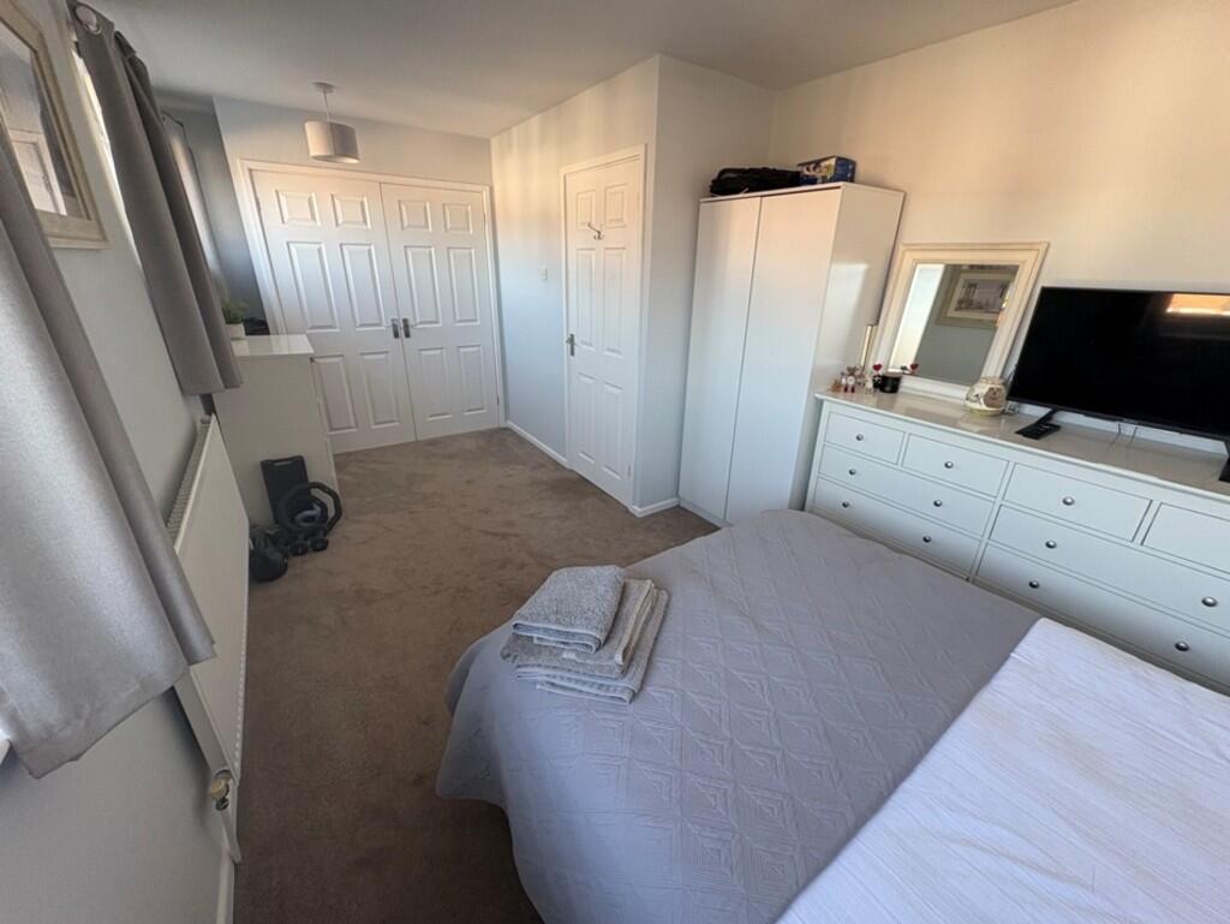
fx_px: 498
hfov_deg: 102.0
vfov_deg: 85.7
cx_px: 615
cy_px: 462
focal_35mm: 14
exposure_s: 1/99
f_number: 2.2
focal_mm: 2.22
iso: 125
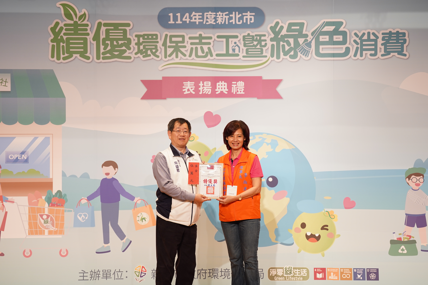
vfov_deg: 11.6
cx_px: 214
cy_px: 142
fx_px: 1403
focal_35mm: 118
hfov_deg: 17.3
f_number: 2.8
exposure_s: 1/200
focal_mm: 118
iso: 400
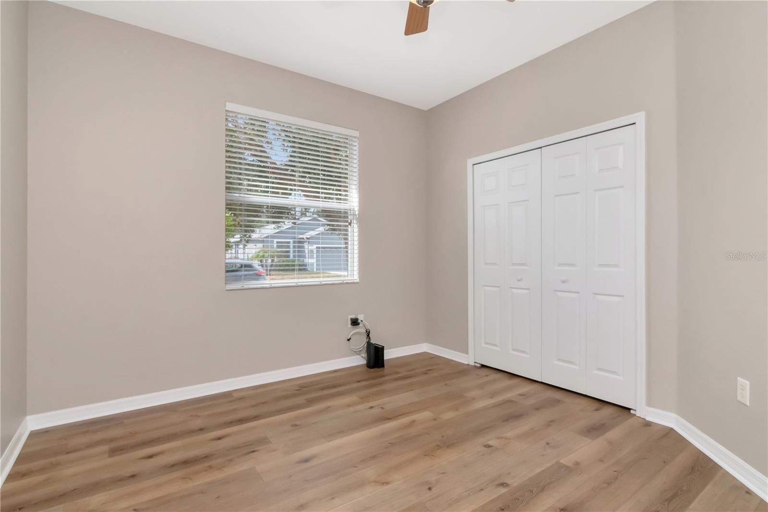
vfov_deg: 72.0
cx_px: 384
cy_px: 256
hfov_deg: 95.0
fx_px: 352
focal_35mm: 16
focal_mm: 11
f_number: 14
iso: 1600
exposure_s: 1/160
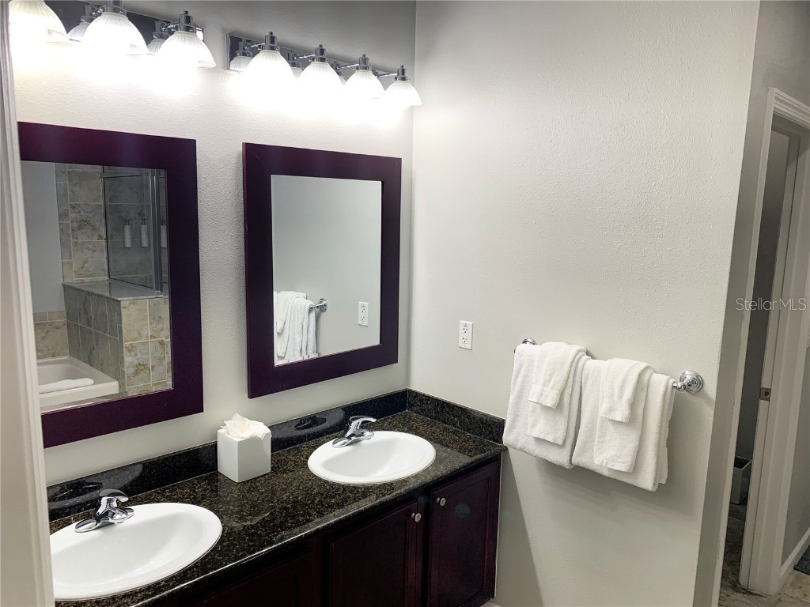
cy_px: 304
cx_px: 405
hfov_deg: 67.3
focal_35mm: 26
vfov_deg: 53.1
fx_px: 608
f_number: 1.8
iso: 50
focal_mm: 4.25
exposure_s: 1/120
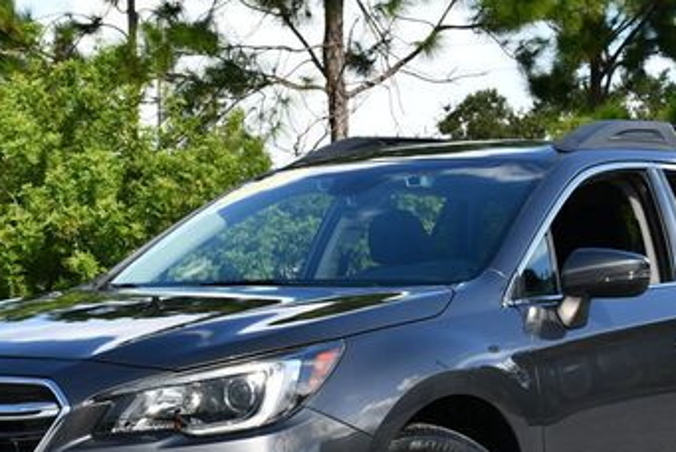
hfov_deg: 19.4
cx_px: 341
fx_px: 1973
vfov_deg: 13.0
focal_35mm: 105
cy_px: 327
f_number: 8
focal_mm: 28
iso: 180
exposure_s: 1/250
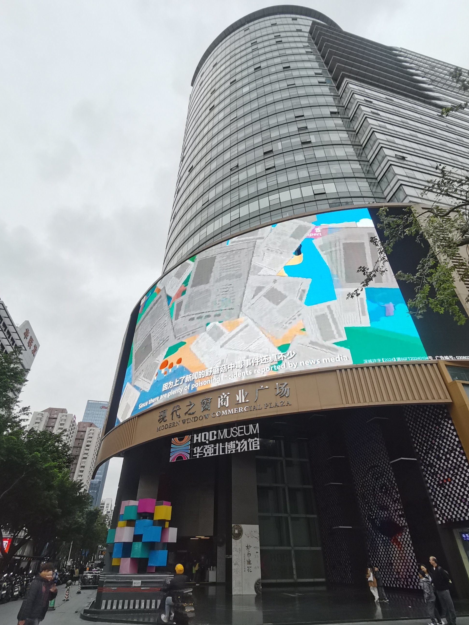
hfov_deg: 71.6
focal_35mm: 18
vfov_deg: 87.7
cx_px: 232
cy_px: 323
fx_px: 325
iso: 50
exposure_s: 1/179
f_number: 2.4
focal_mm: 1.78
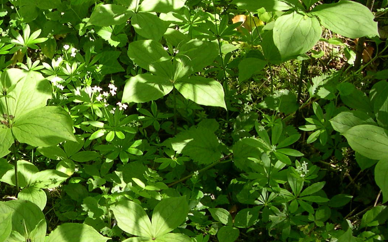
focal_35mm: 76
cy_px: 168
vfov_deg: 17.1
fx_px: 803
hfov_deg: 26.1
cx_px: 23
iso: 100
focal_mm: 8
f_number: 2.8
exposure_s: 1/151
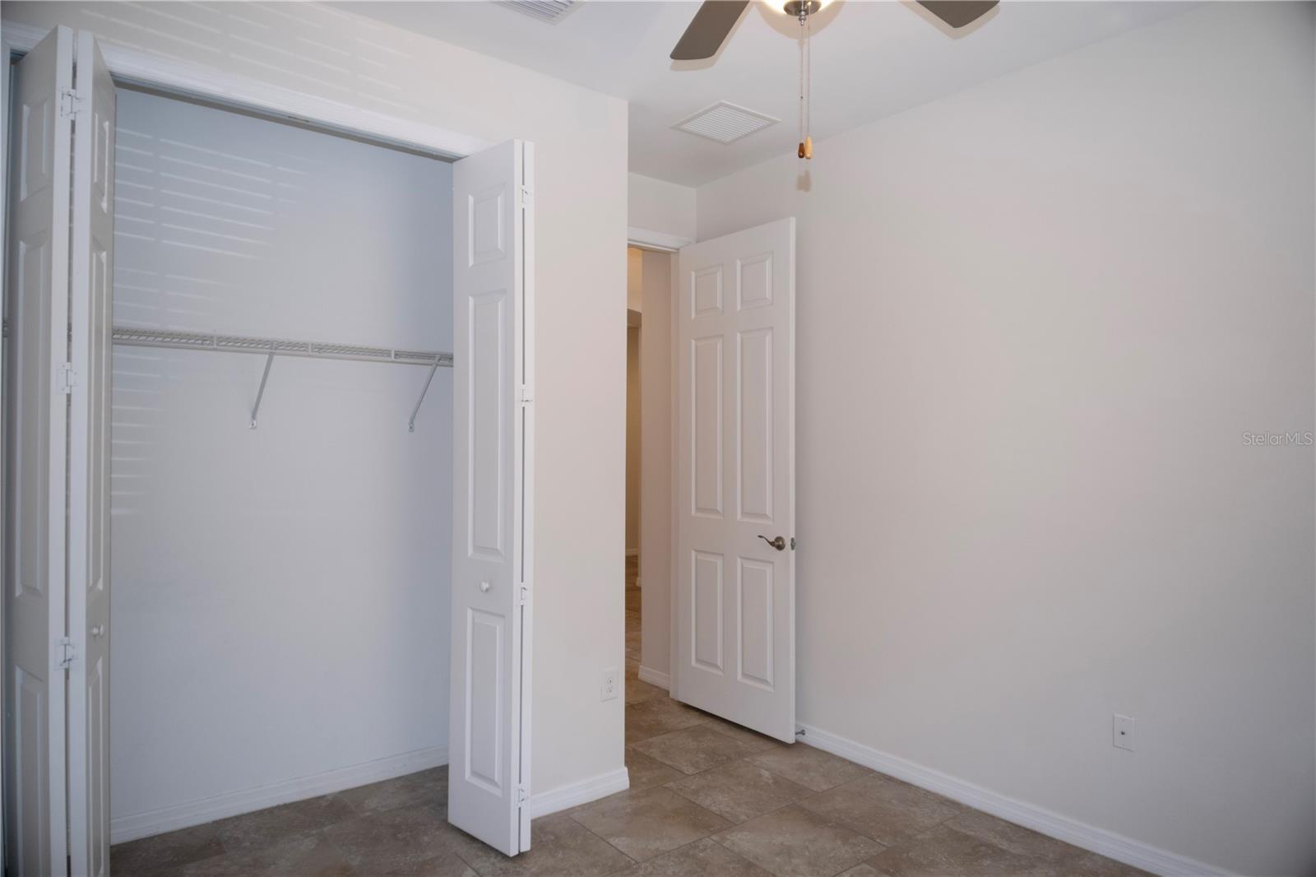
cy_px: 438
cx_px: 658
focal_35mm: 21
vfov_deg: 59.5
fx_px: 767
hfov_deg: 81.2
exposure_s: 1/60
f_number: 3.5
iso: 250
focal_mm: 14
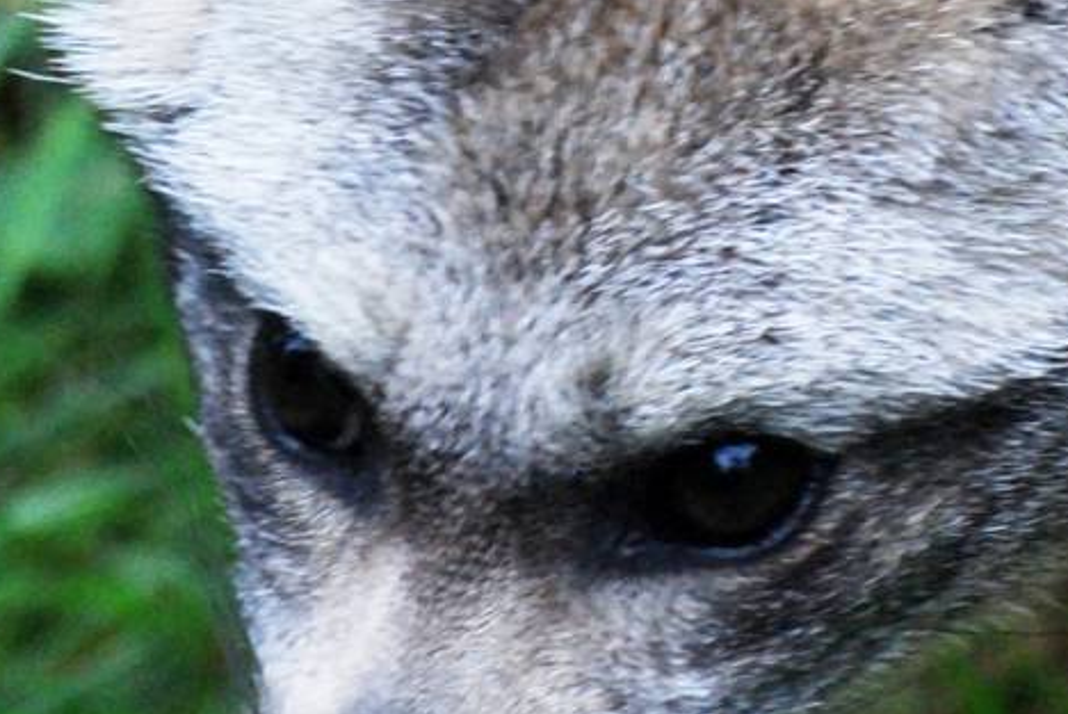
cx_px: 482
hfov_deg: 1.5
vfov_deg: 1.0
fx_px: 41126
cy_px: -63
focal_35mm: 1385
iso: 1000
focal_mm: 270
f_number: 5.6
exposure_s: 1/160
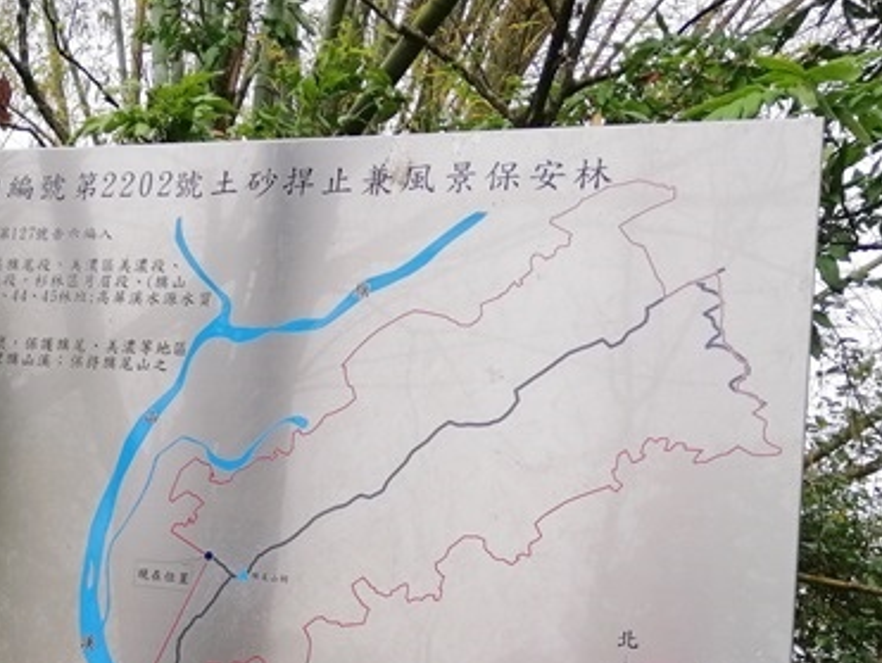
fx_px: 1071
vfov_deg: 33.6
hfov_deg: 43.9
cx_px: 266
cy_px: 511
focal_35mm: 42
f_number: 2.2
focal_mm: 3.81
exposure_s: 1/120
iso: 80
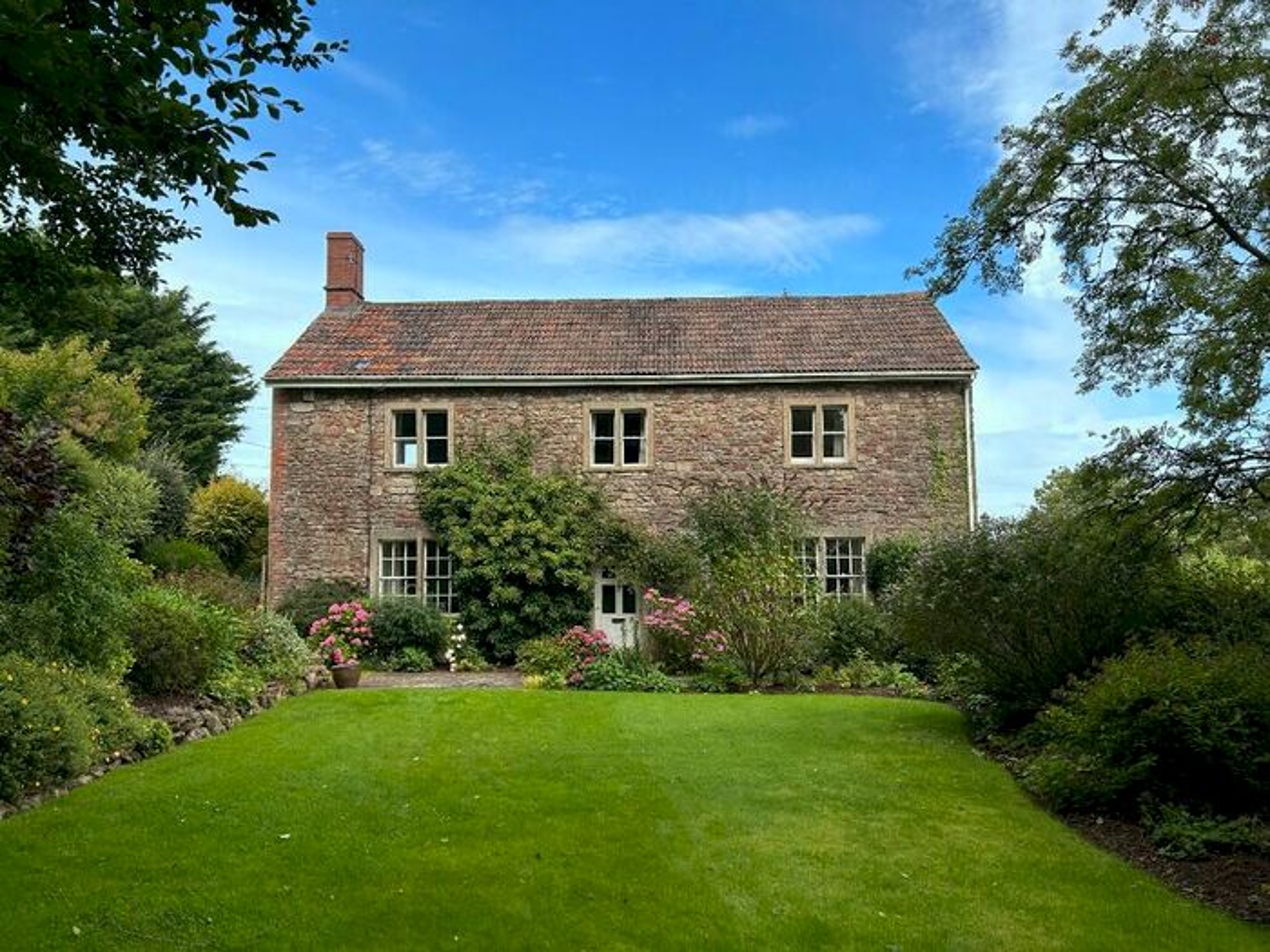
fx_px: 954
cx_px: 635
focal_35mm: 26
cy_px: 476
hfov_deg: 67.3
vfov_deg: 53.1
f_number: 1.5
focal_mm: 5.7
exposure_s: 1/2165
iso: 50
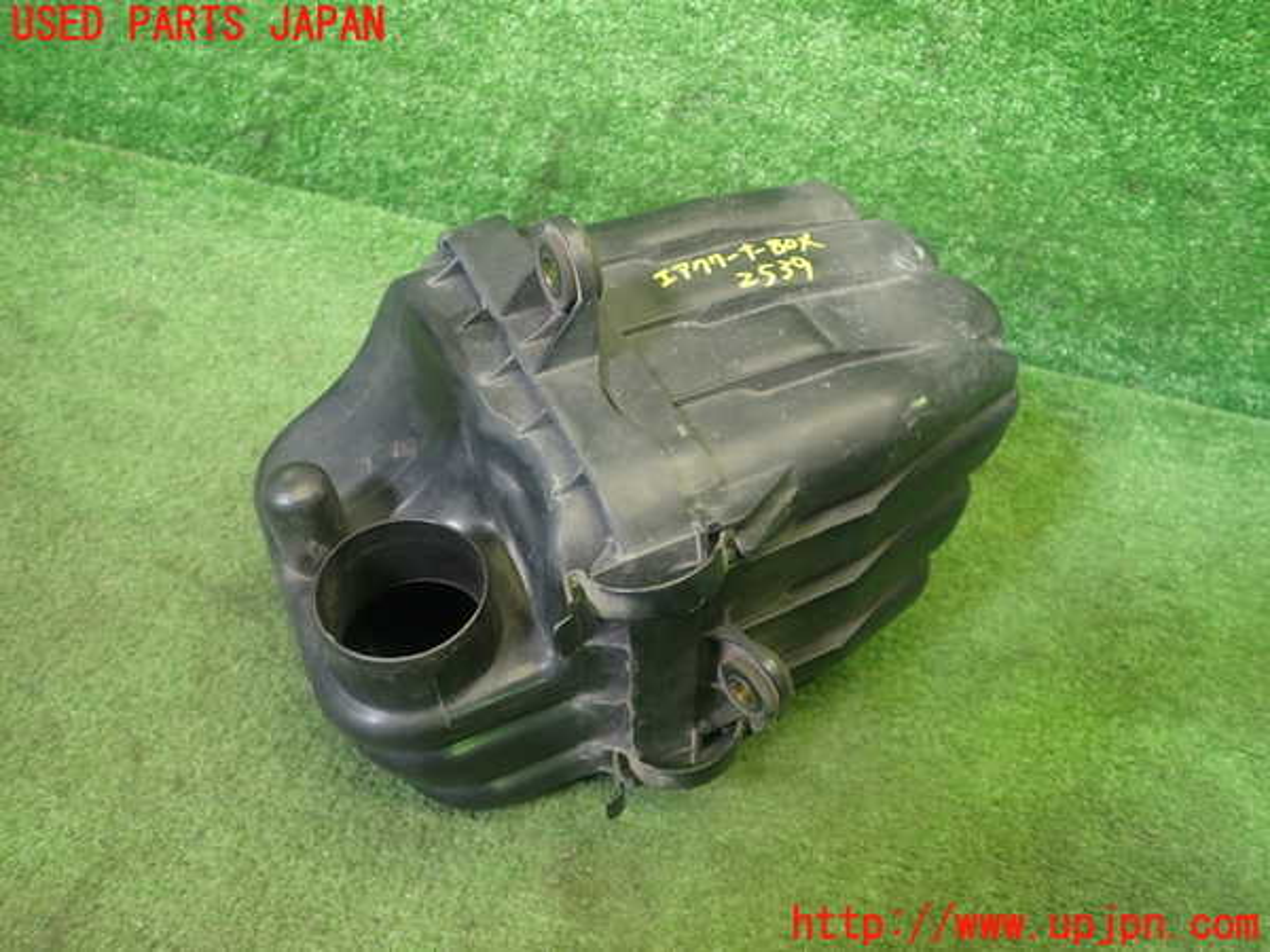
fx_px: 1101
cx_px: 635
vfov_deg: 46.8
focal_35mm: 30
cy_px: 476
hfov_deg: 60.0
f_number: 2.3
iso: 200
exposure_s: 1/30
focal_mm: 5.4
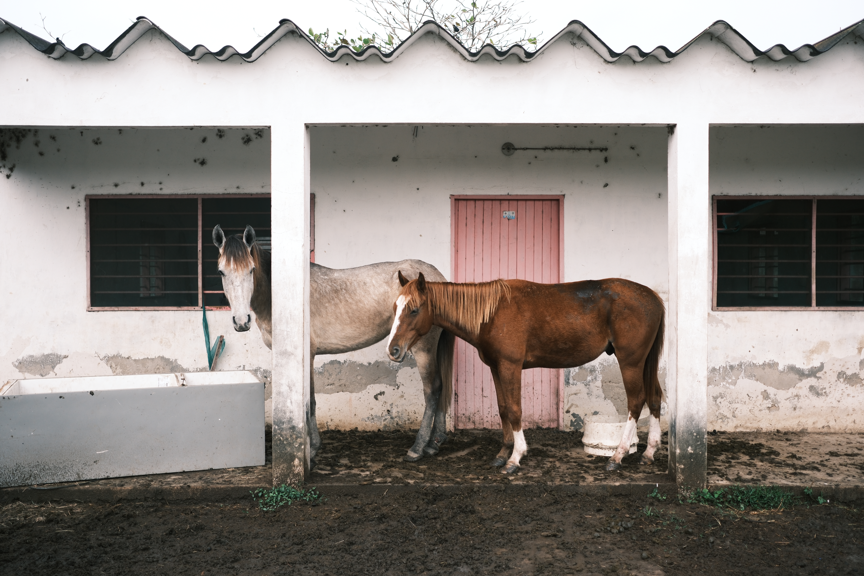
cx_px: 432
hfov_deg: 54.4
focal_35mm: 35
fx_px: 840
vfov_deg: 37.9
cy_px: 288
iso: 125
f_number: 2
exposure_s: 1/640
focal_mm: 23
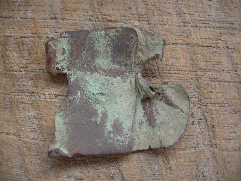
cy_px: 90
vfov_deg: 38.7
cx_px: 120
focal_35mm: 37
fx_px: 258
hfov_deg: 50.1
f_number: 2.8
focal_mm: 7.8
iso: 160
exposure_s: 1/40
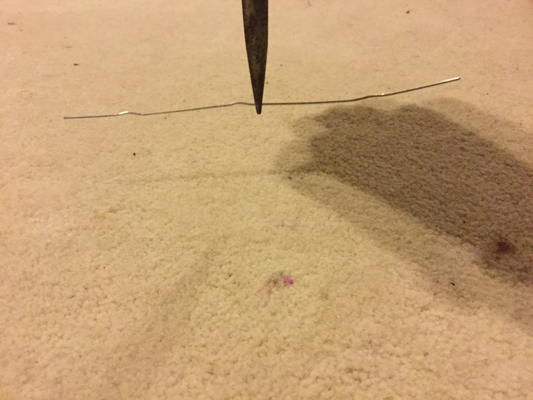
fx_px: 477
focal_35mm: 31
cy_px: 200
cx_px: 266
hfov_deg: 58.4
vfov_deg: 45.4
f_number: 2.4
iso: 320
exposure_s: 1/15
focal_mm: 3.3
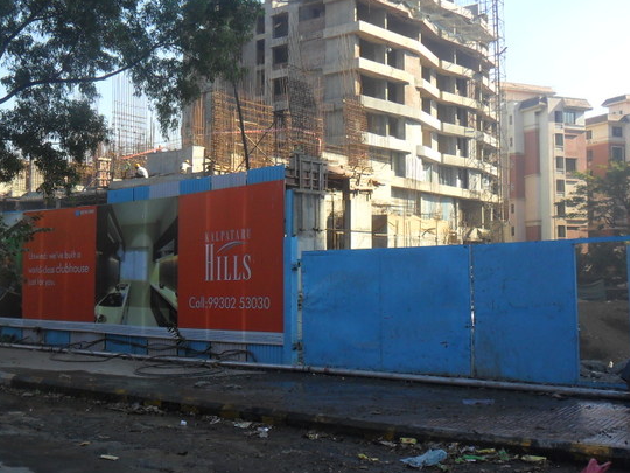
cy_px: 224
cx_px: 279
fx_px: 710
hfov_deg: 47.8
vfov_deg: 36.8
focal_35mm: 39
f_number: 3.5
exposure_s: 1/350
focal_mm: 4.9
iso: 100
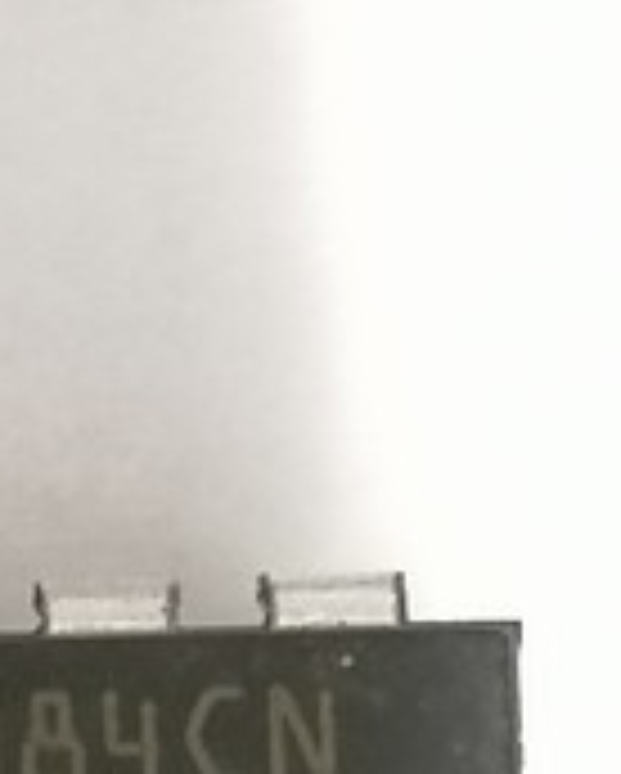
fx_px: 6353
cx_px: -248
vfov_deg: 6.9
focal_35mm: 277
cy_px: 1030
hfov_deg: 5.6
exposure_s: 1/25
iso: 500
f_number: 1.8
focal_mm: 4.75
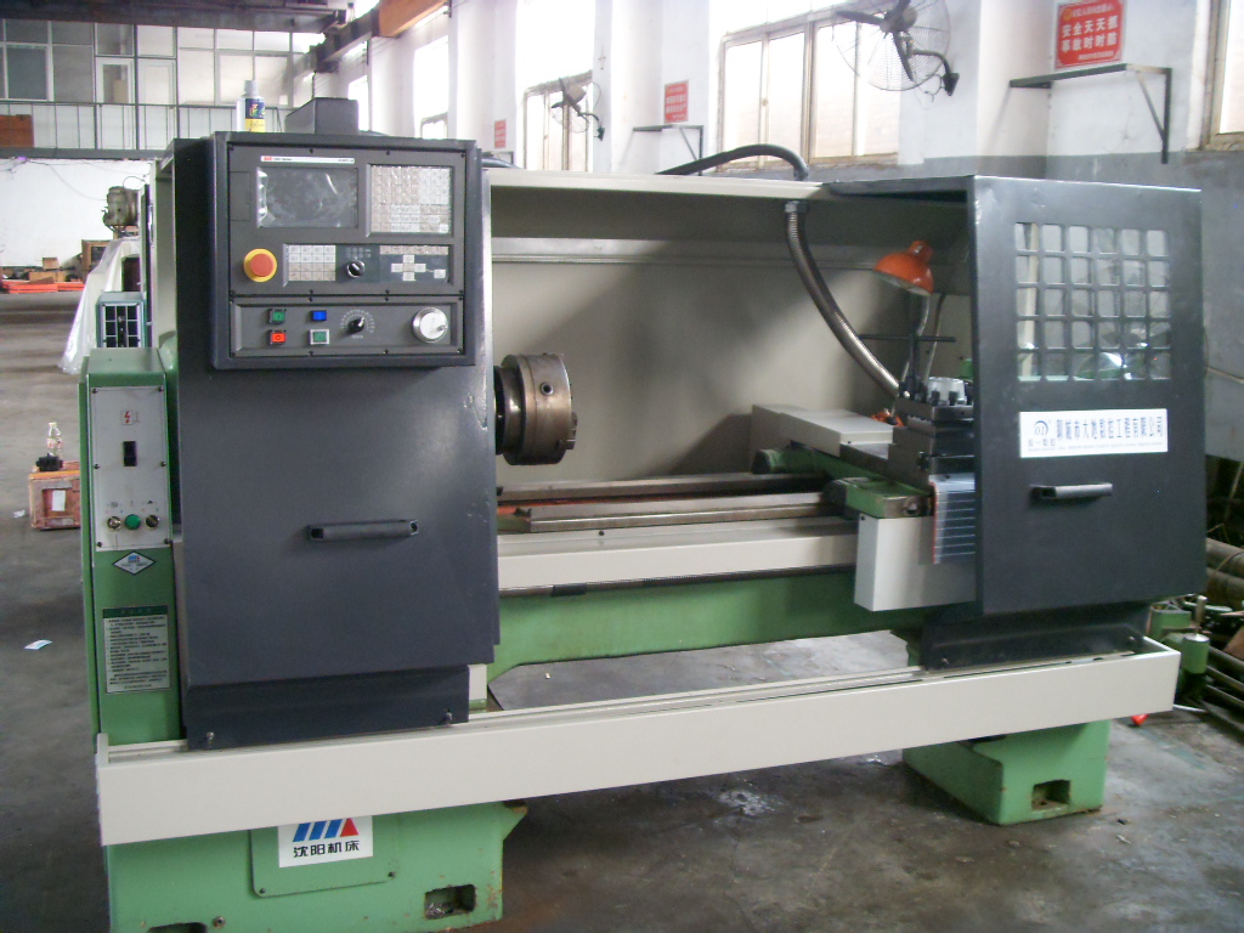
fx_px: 1402
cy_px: 466
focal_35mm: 39
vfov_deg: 36.8
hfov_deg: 47.9
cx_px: 622
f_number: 3.5
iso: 200
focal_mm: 6.6
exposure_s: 1/8
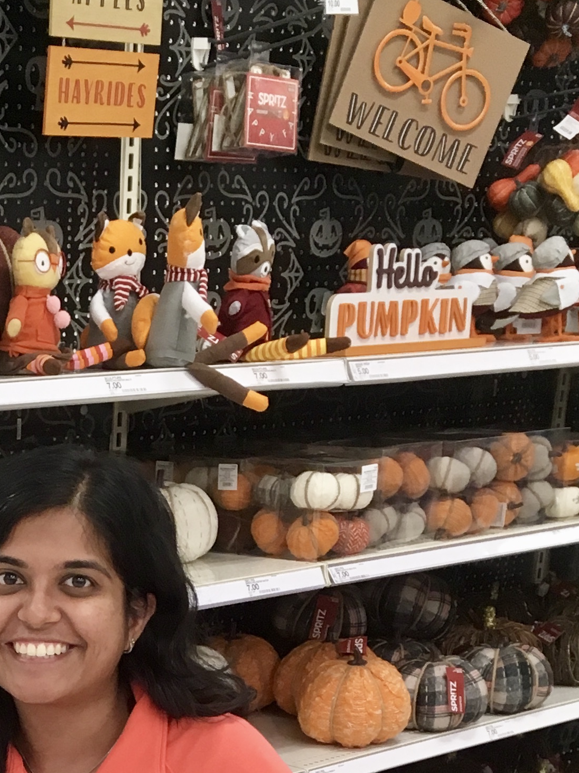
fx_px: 1785
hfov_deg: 17.7
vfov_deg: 21.6
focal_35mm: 80
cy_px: 1054
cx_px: -81
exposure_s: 1/30
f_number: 2.2
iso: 64
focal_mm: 4.15
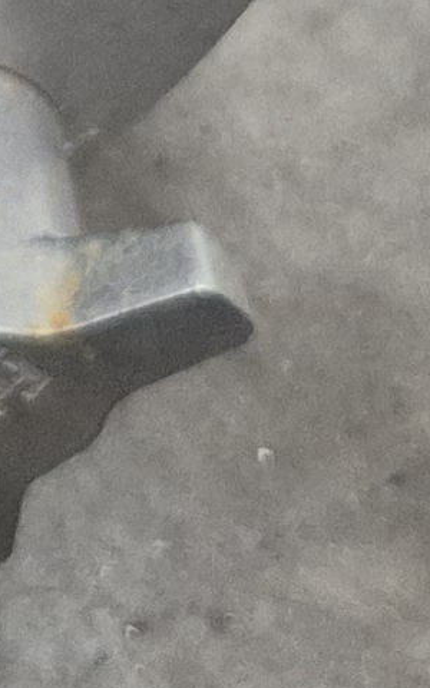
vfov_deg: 9.7
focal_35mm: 203
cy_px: -628
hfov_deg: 6.1
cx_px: -717
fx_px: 3806
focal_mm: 5.4
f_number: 1.8
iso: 800
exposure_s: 1/120
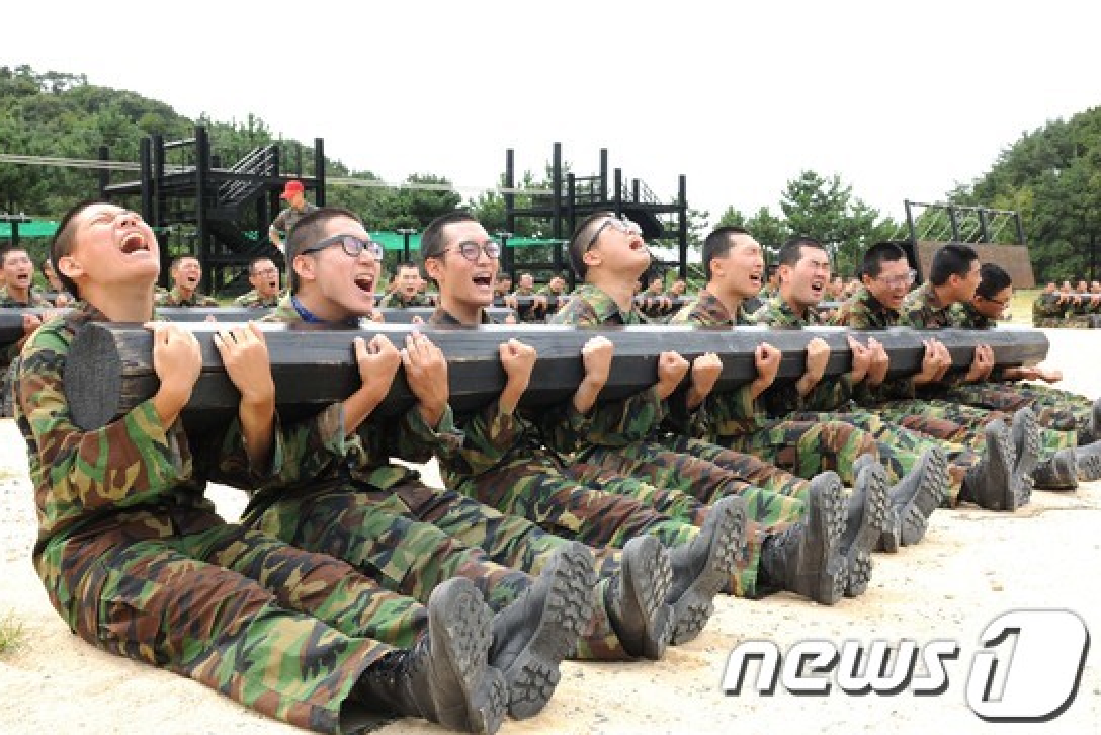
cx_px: 542
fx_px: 1132
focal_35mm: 37
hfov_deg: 51.9
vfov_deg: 36.0
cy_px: 369
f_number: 8
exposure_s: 1/320
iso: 400
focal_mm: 24
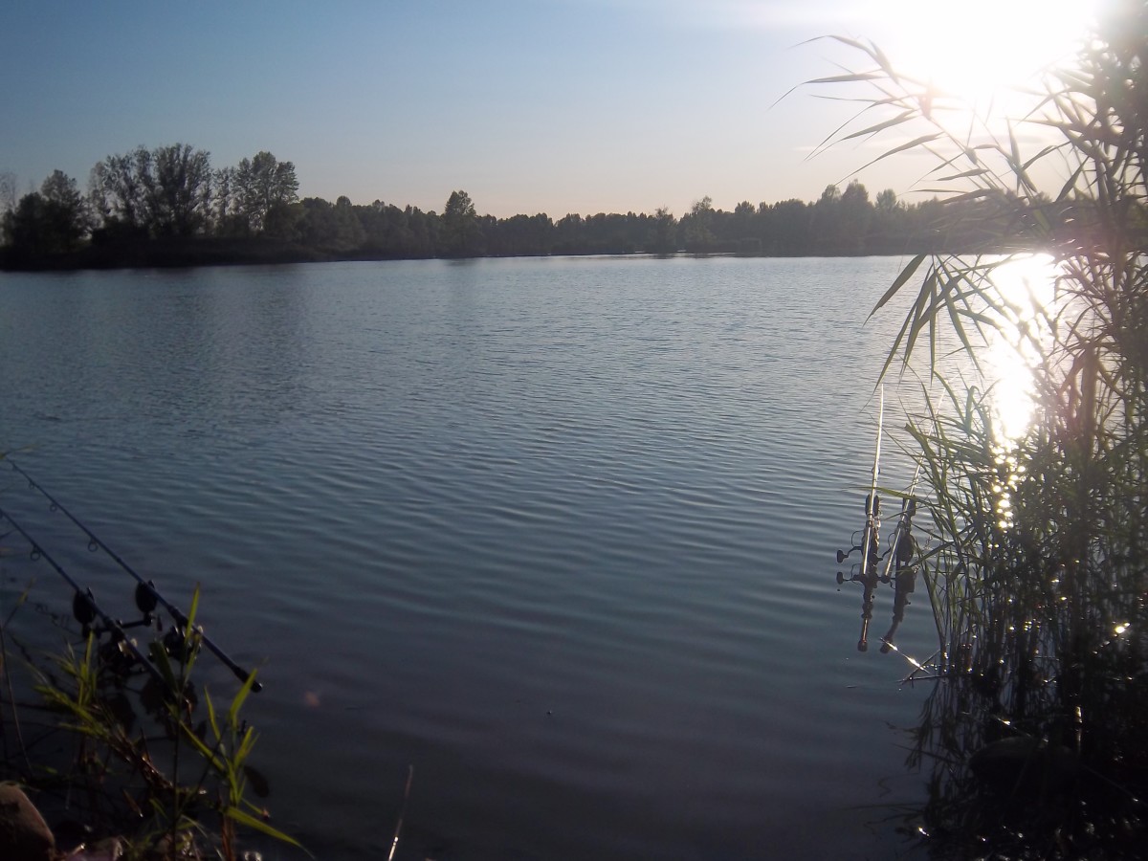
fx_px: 1161
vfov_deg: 40.7
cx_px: 574
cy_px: 430
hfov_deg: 52.6
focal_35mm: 35
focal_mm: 6.17
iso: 64
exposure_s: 1/500
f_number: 8.67
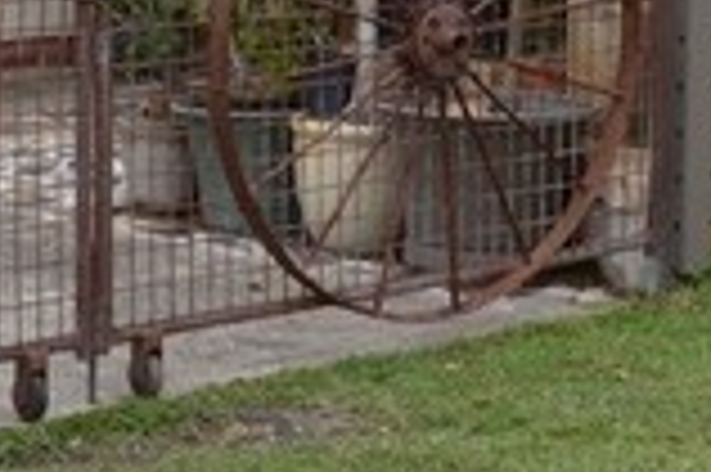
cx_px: 338
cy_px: -310
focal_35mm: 137
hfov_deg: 15.0
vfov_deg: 9.6
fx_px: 2703
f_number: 6.3
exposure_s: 1/160
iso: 100
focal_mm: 18
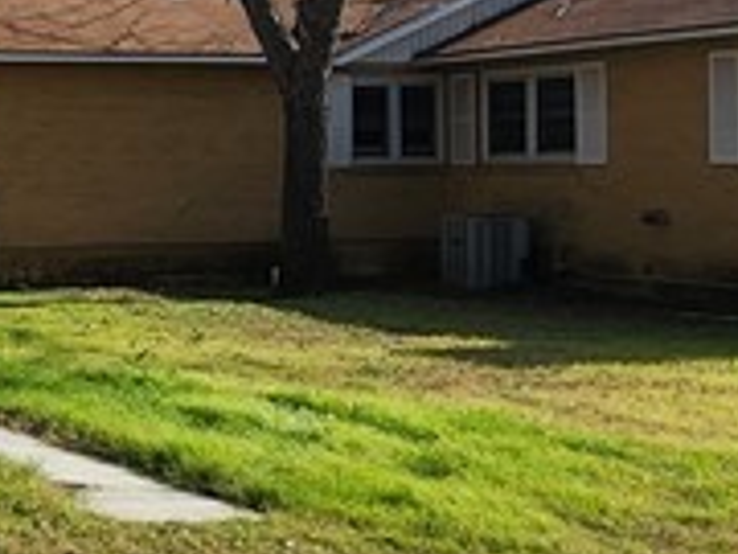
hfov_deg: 22.4
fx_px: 1578
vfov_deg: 19.8
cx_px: -320
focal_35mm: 74
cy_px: 160
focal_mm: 2.2
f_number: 2.2
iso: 50
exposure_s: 1/2234
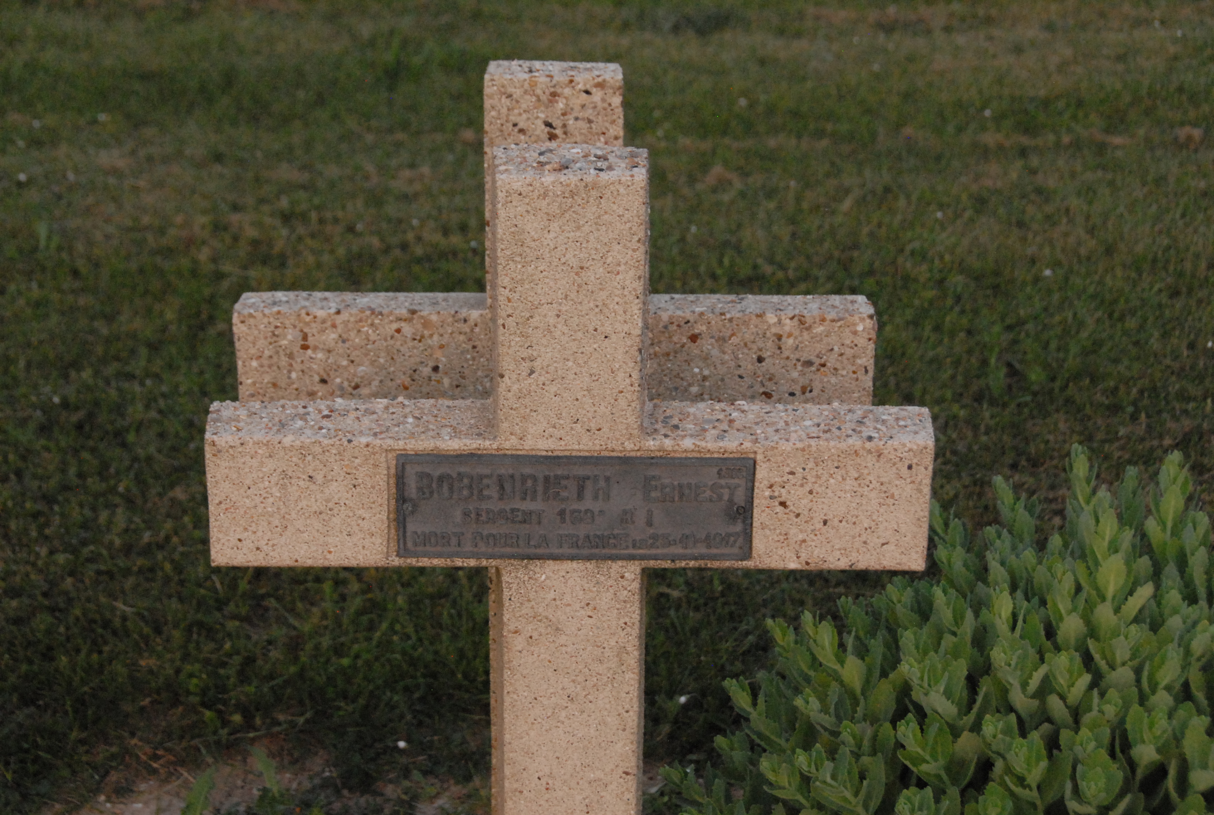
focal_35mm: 72
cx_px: 607
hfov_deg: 28.0
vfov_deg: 19.0
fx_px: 2433
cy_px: 408
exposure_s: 1/125
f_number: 7.1
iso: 1600
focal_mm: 48
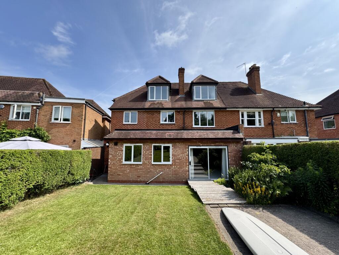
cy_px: 128
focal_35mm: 14
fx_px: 137
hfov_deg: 102.1
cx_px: 170
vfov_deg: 85.7
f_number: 2.2
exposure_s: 1/796
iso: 40
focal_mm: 2.22
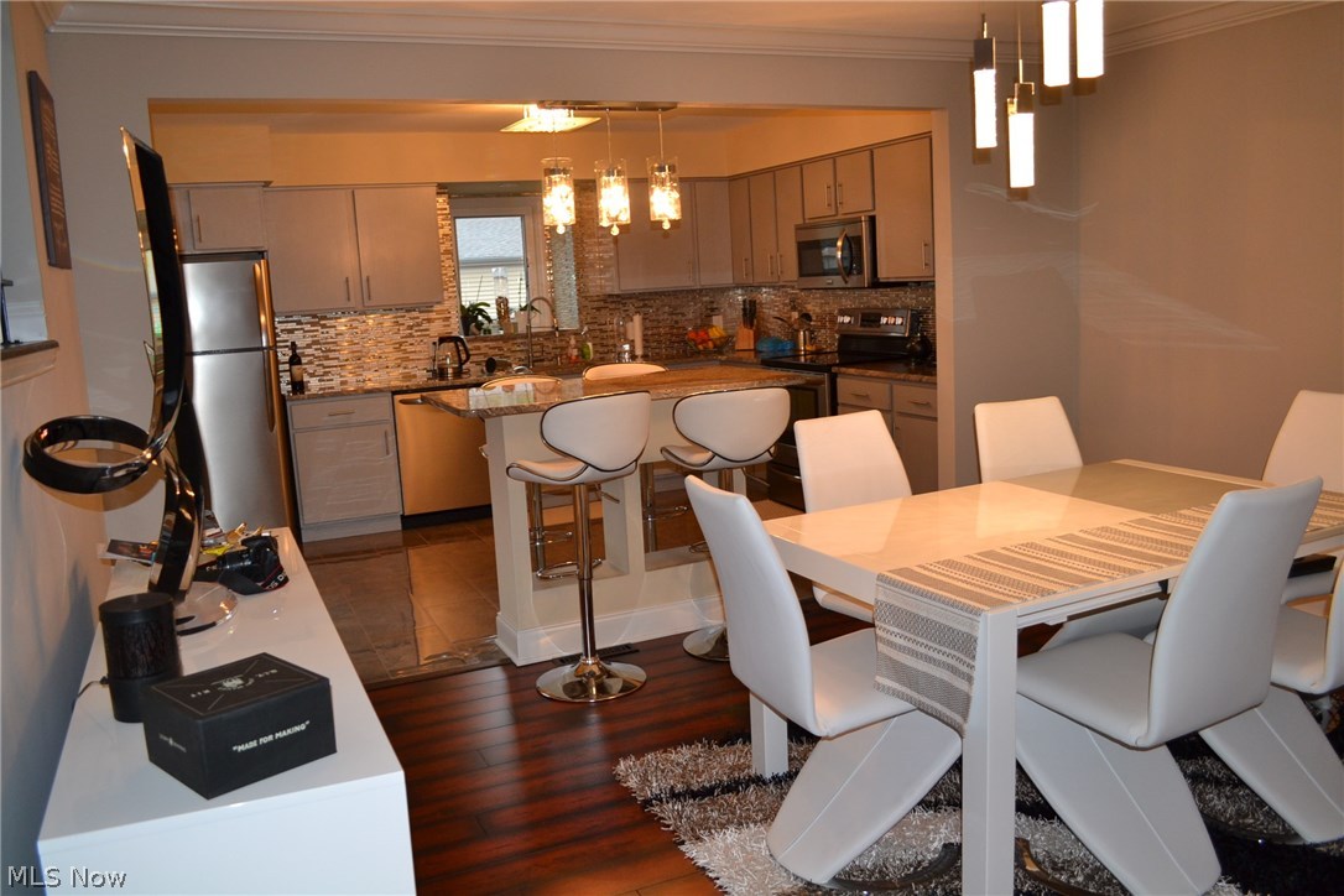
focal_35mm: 27
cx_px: 672
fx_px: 1008
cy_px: 448
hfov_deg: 67.4
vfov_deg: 47.9
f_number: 3.5
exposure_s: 1/60
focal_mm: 18
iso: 560
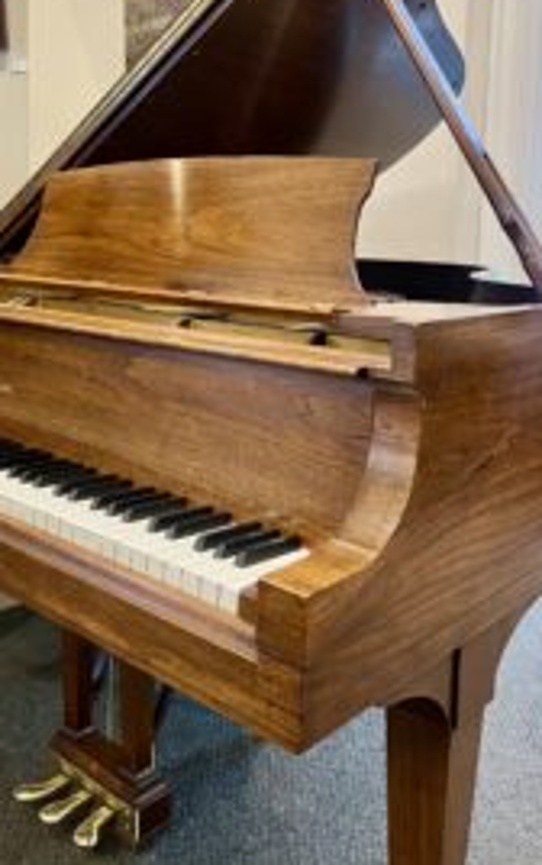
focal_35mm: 36
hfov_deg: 35.1
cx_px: 192
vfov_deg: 53.2
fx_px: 849
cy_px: 310
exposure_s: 1/40
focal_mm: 5.7
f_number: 1.5
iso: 400
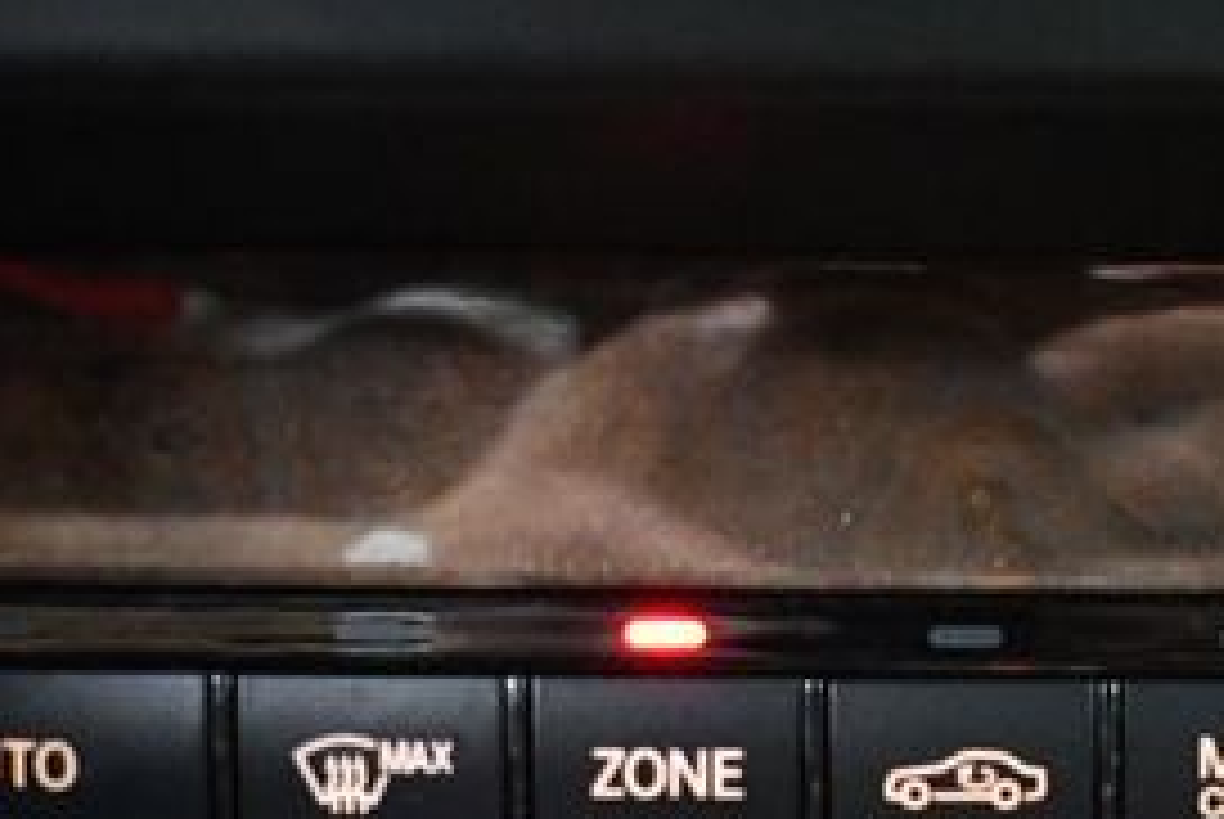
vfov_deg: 10.7
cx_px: 1107
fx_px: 4323
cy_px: 846
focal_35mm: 127
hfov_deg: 15.9
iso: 8000
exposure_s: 1/60
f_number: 4
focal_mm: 27
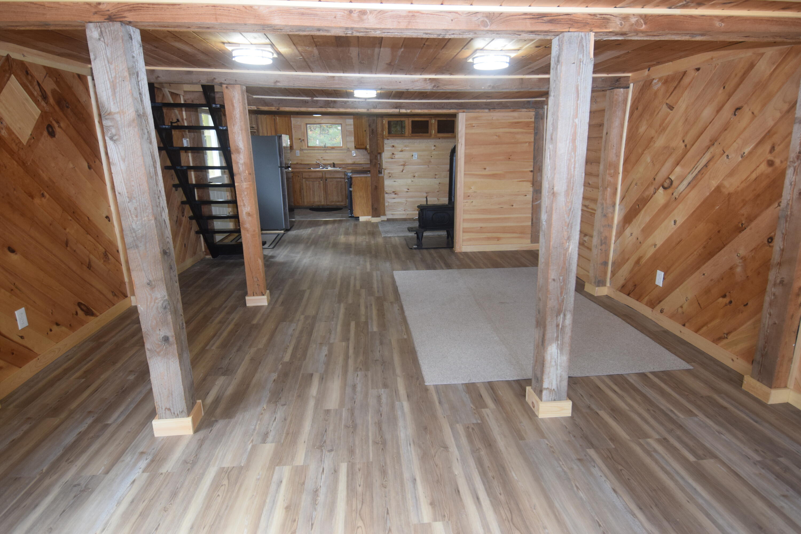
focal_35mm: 20
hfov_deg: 85.4
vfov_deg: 63.2
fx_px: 434
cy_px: 267
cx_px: 400
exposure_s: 1/100
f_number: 5.6
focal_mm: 13
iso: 800
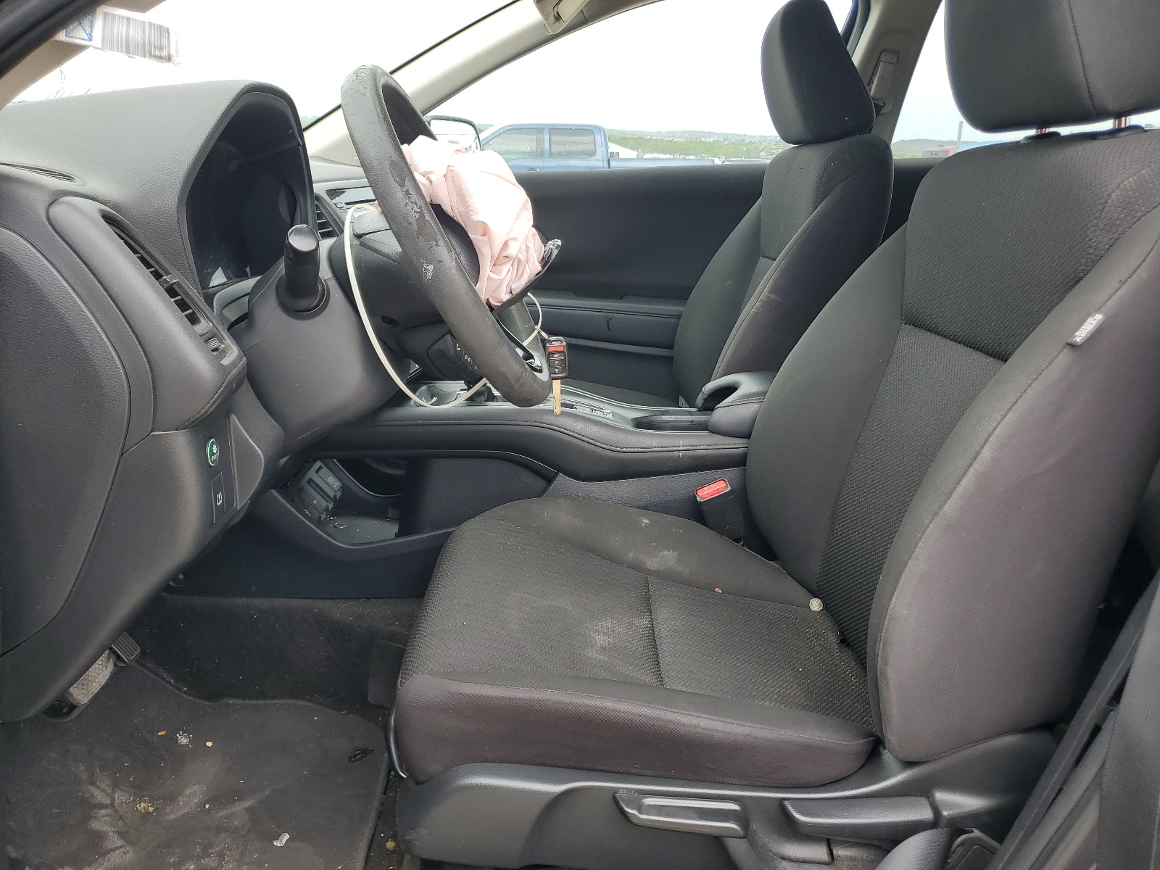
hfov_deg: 67.3
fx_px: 871
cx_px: 580
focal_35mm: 26
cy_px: 435
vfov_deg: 53.1
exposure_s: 1/312
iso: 50
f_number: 1.5
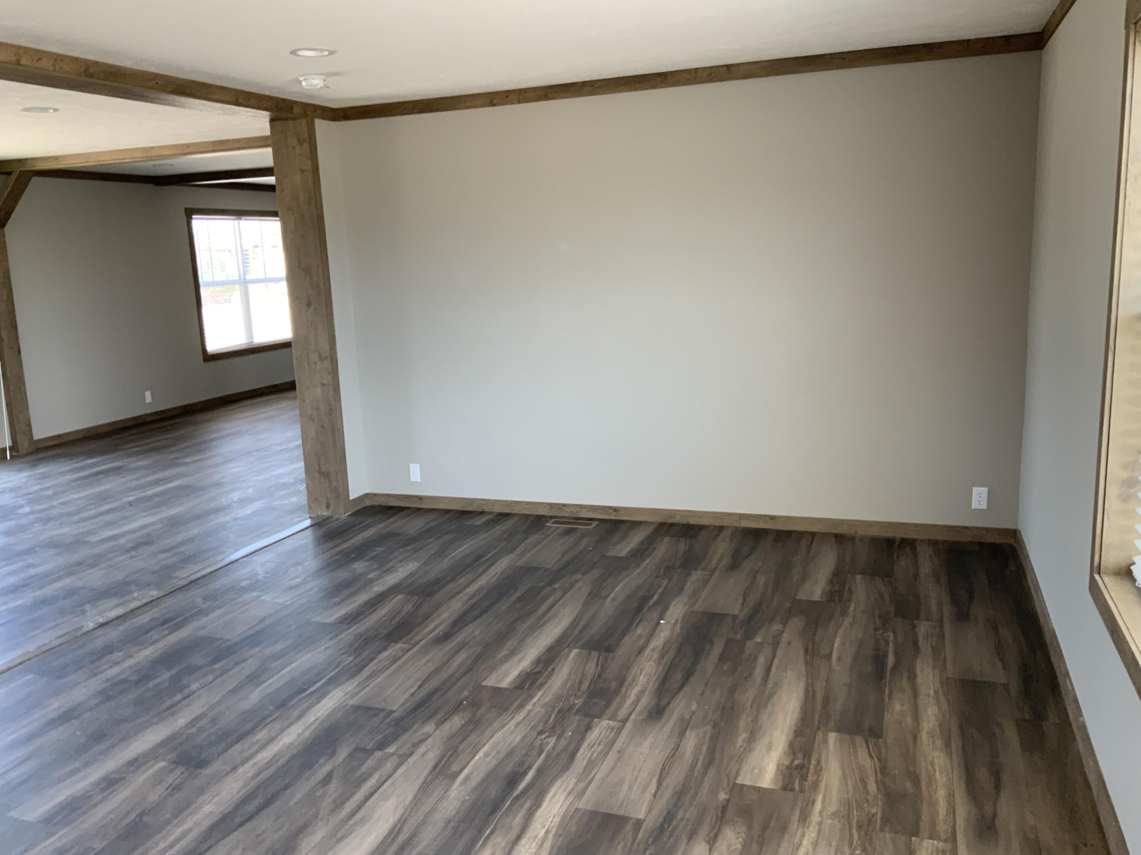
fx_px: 956
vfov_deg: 48.2
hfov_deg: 61.7
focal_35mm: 29
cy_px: 428
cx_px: 570
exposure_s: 1/85
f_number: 1.8
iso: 64
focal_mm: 3
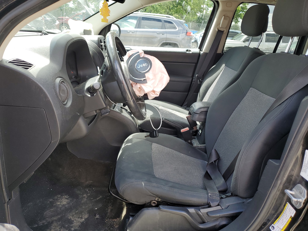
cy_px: 116
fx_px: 231
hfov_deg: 67.3
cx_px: 154
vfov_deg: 53.1
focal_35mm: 26
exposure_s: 1/417
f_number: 1.5
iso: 50
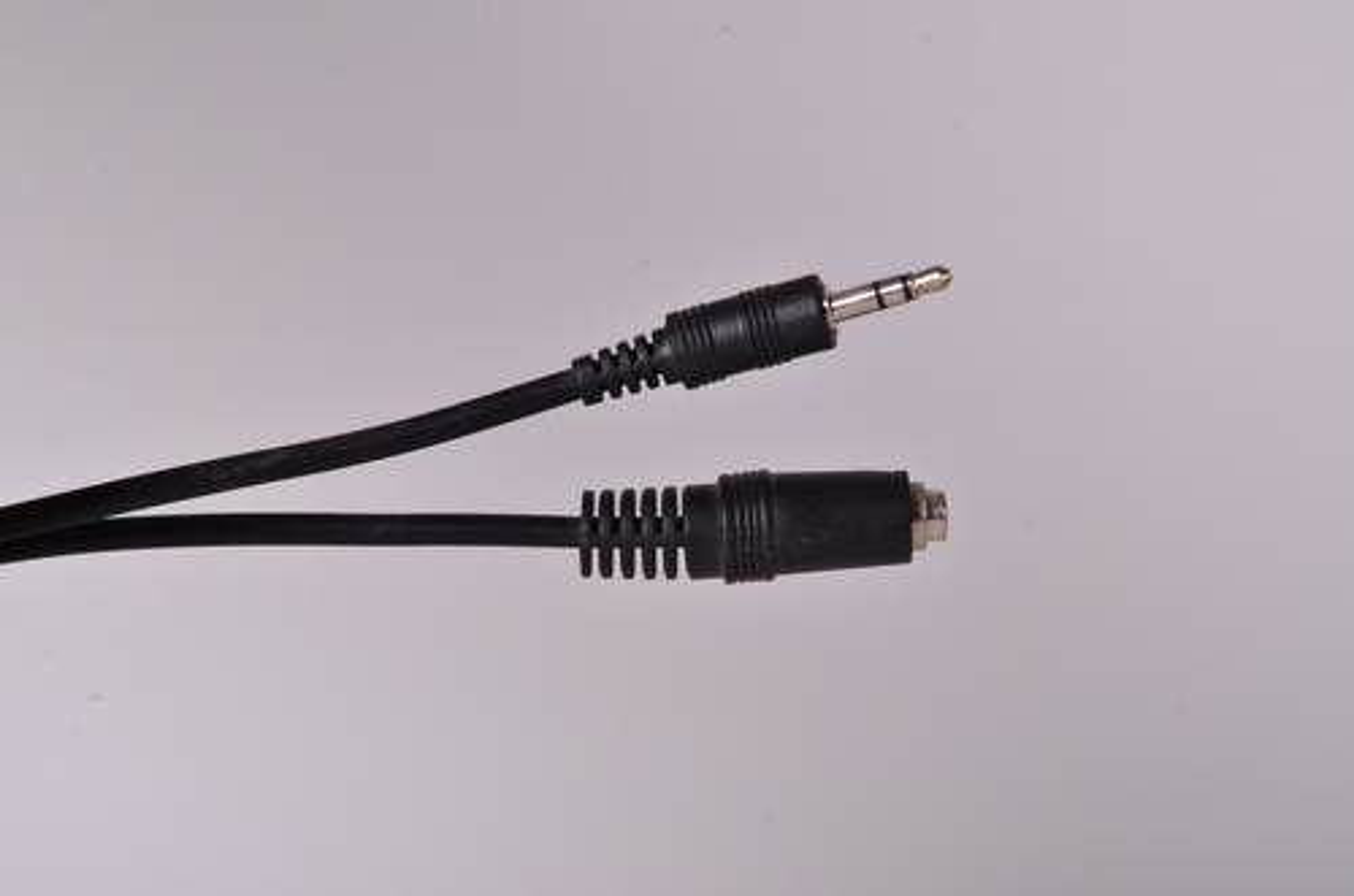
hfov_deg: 13.1
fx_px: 5911
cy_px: 448
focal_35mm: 158
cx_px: 677
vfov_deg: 8.7
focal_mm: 105
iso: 100
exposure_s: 1/200
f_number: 18
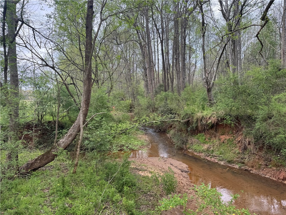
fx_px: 198
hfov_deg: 71.6
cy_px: 108
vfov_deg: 56.8
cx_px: 143
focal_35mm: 24
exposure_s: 1/457
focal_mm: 6.76
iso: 80
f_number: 1.78
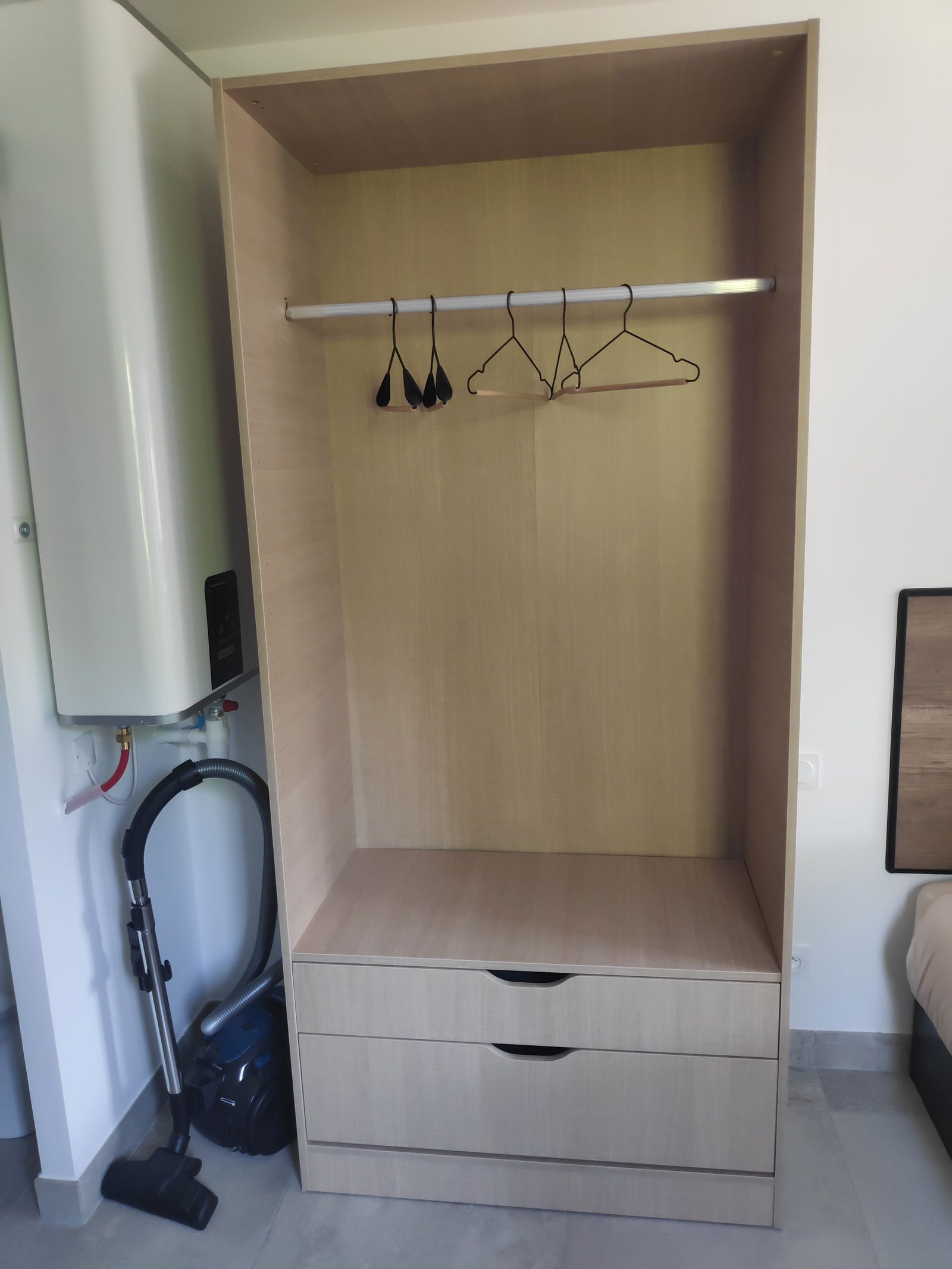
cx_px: 476
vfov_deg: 81.7
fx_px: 733
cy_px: 634
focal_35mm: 20
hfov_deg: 66.0
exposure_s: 1/50
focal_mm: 3.94
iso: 550
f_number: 1.9
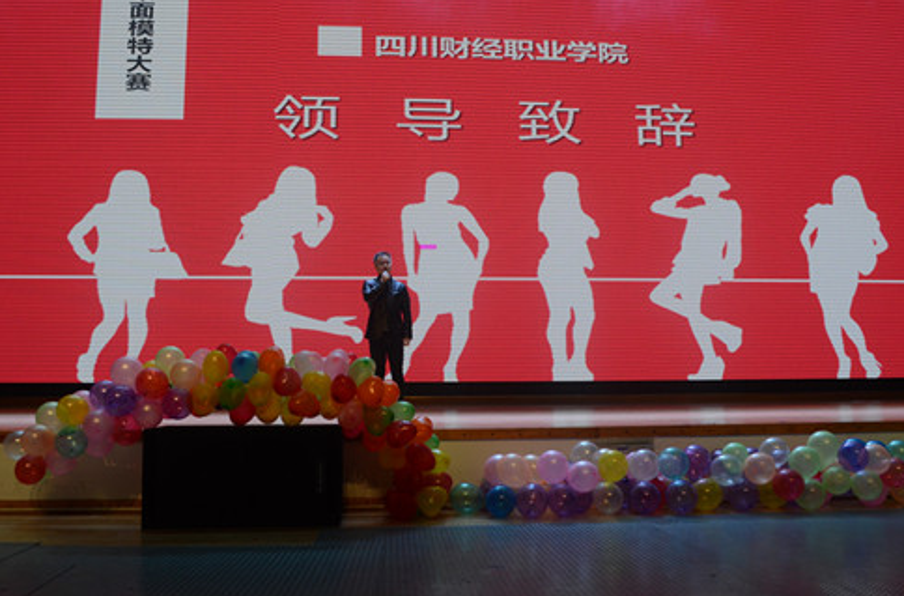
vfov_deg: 38.6
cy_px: 292
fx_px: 851
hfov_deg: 56.0
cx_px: 449
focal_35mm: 34
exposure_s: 1/160
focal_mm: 22
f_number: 6.3
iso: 800
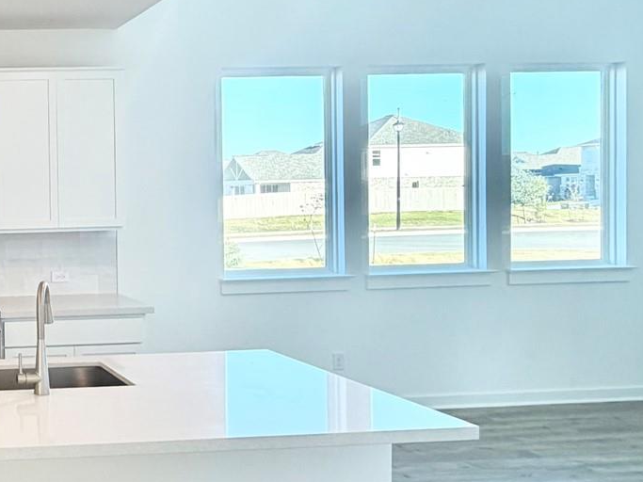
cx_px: -101
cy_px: 215
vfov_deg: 34.3
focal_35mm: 42
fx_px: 780
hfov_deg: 36.3
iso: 100
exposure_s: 1/120
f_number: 2.2
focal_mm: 2.22
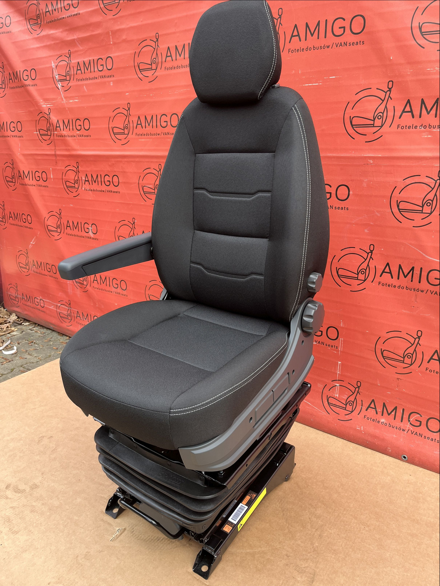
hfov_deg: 53.1
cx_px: 220
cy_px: 293
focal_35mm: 26
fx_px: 441
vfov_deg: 67.3
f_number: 1.6
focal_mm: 5.1
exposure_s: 1/121
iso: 64
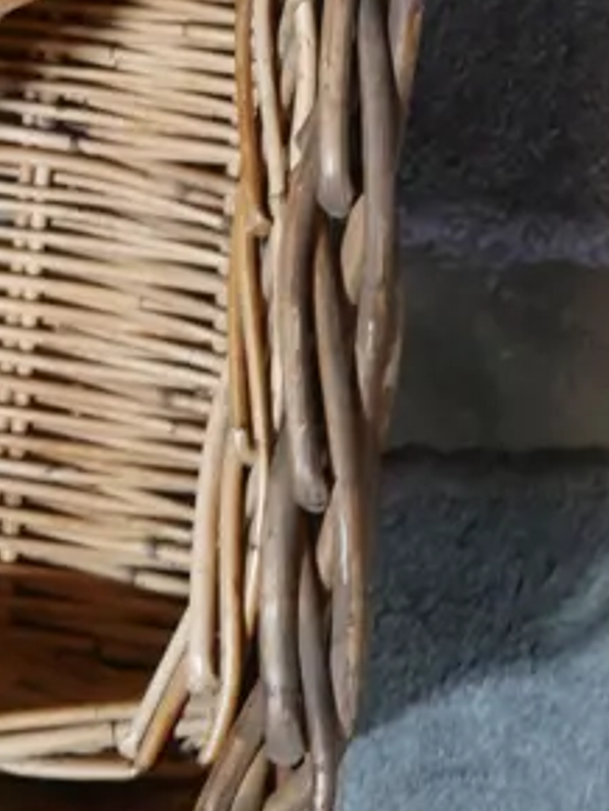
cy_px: -355
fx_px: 3139
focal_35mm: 134
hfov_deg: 10.6
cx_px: -334
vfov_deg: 13.9
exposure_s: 1/60
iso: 640
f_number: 4.1
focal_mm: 19
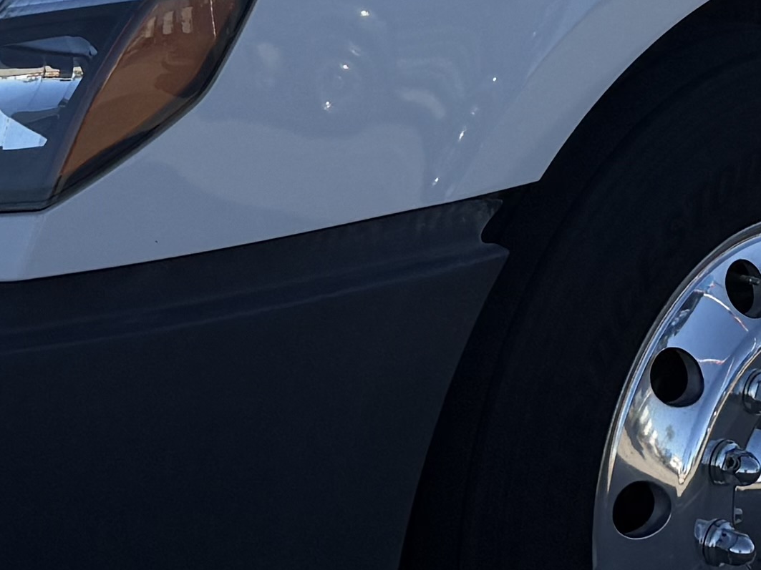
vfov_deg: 11.0
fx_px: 2836
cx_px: 687
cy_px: -334
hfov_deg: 15.1
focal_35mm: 129
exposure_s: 1/7353
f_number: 1.78
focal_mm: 6.76
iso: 80
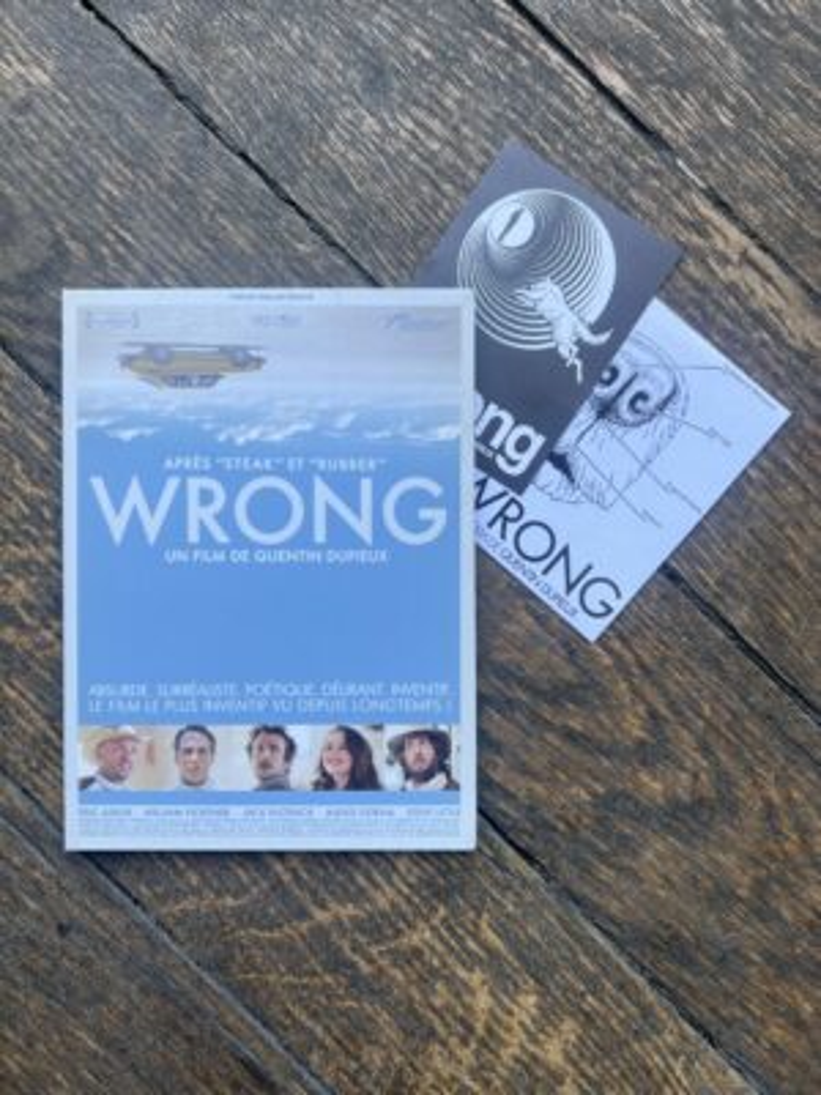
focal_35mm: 26
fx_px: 822
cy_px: 548
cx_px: 410
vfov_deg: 67.3
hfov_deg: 53.1
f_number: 1.5
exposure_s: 1/266
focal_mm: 5.7
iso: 40
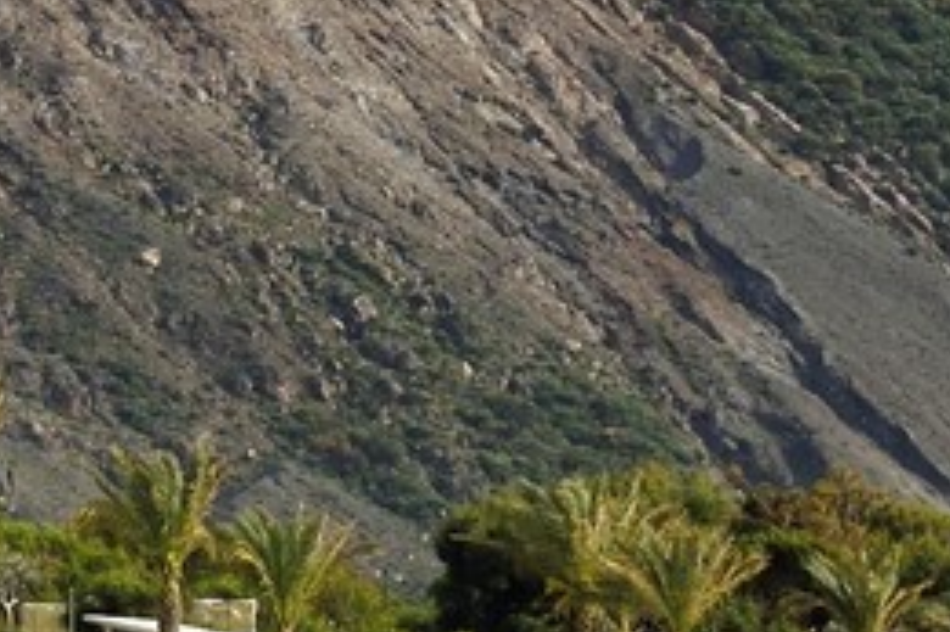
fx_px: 25923
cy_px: 102
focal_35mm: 983
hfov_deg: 2.1
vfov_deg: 1.4
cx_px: -1827
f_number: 7.1
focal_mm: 160
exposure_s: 1/800
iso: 200
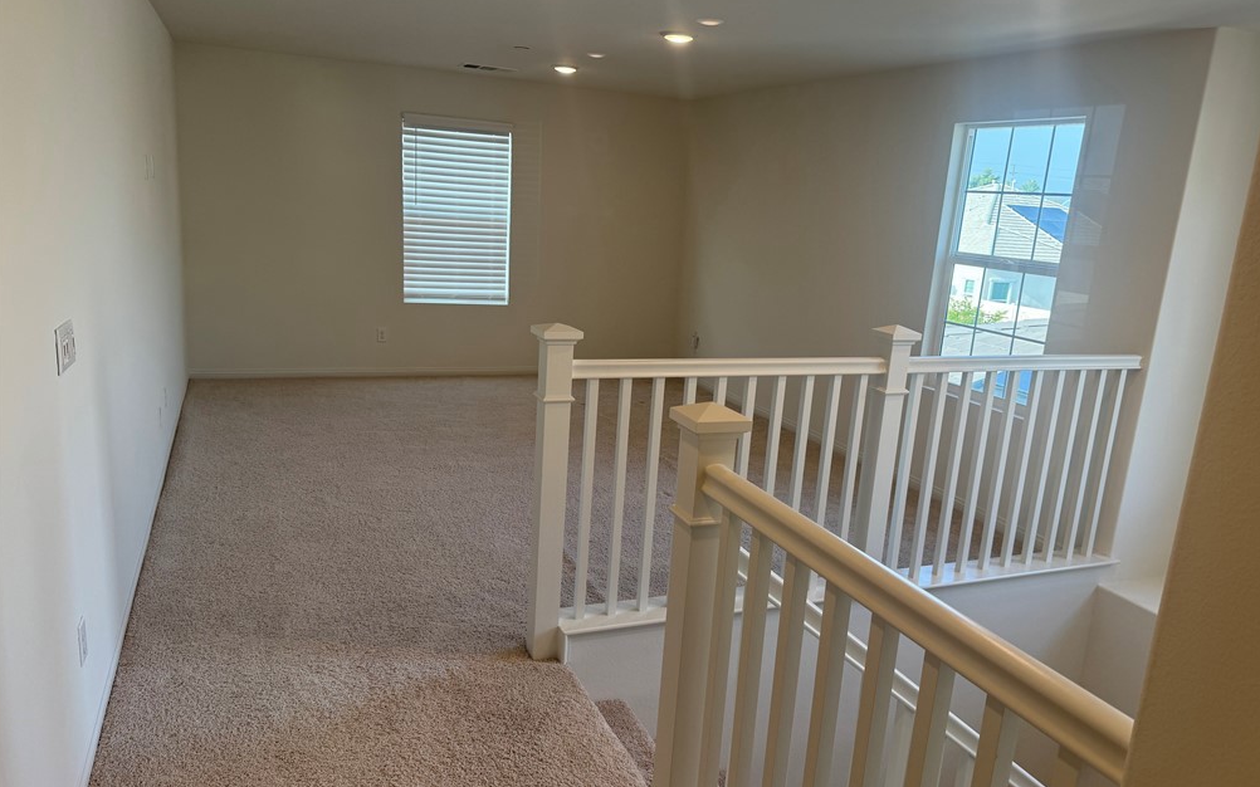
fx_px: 893
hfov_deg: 70.4
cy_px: 406
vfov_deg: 47.6
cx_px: 638
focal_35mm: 26
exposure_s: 1/159
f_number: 1.78
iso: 100
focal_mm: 6.76
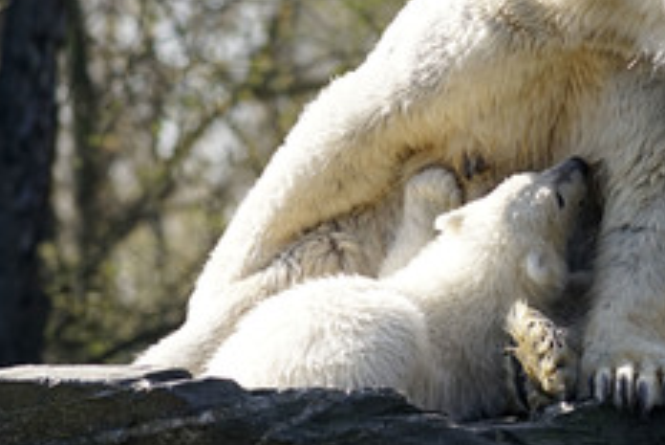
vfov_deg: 3.5
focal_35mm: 388
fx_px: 7171
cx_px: 546
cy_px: 123
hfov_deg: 5.3
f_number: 5
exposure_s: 1/1250
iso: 640
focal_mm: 200
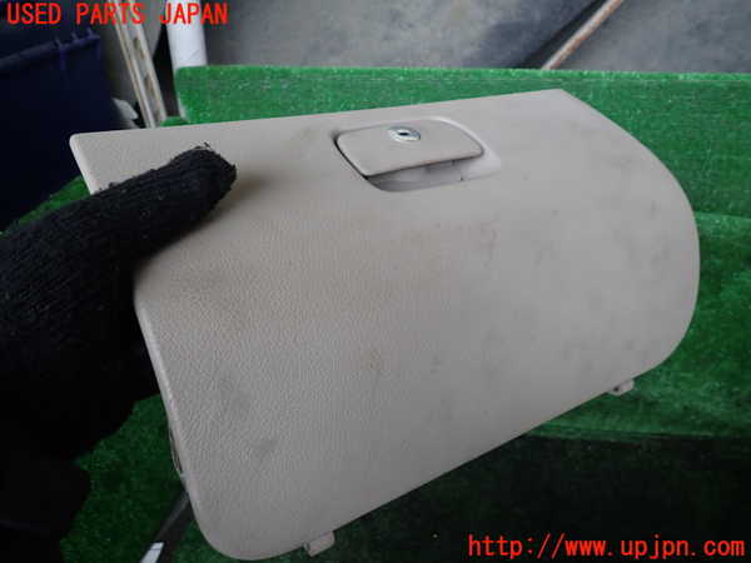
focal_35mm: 25
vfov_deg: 54.9
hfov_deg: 69.4
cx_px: 376
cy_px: 282
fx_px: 542
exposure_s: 1/60
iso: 100
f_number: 2
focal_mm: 4.5
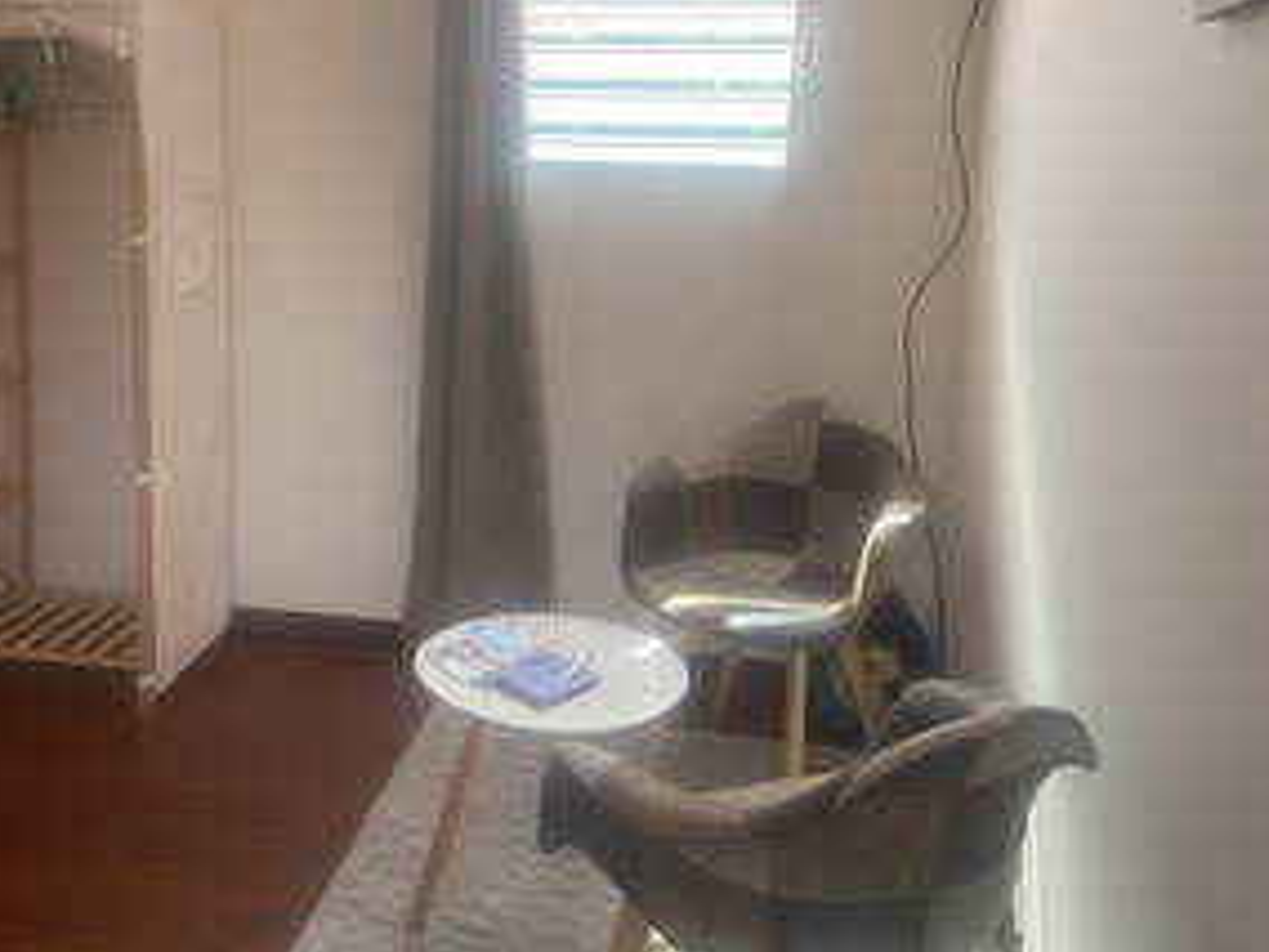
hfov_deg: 54.8
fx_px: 1210
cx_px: 483
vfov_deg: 42.7
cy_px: 380
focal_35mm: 33
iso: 100
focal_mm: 4.25
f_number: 1.8
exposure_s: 1/122
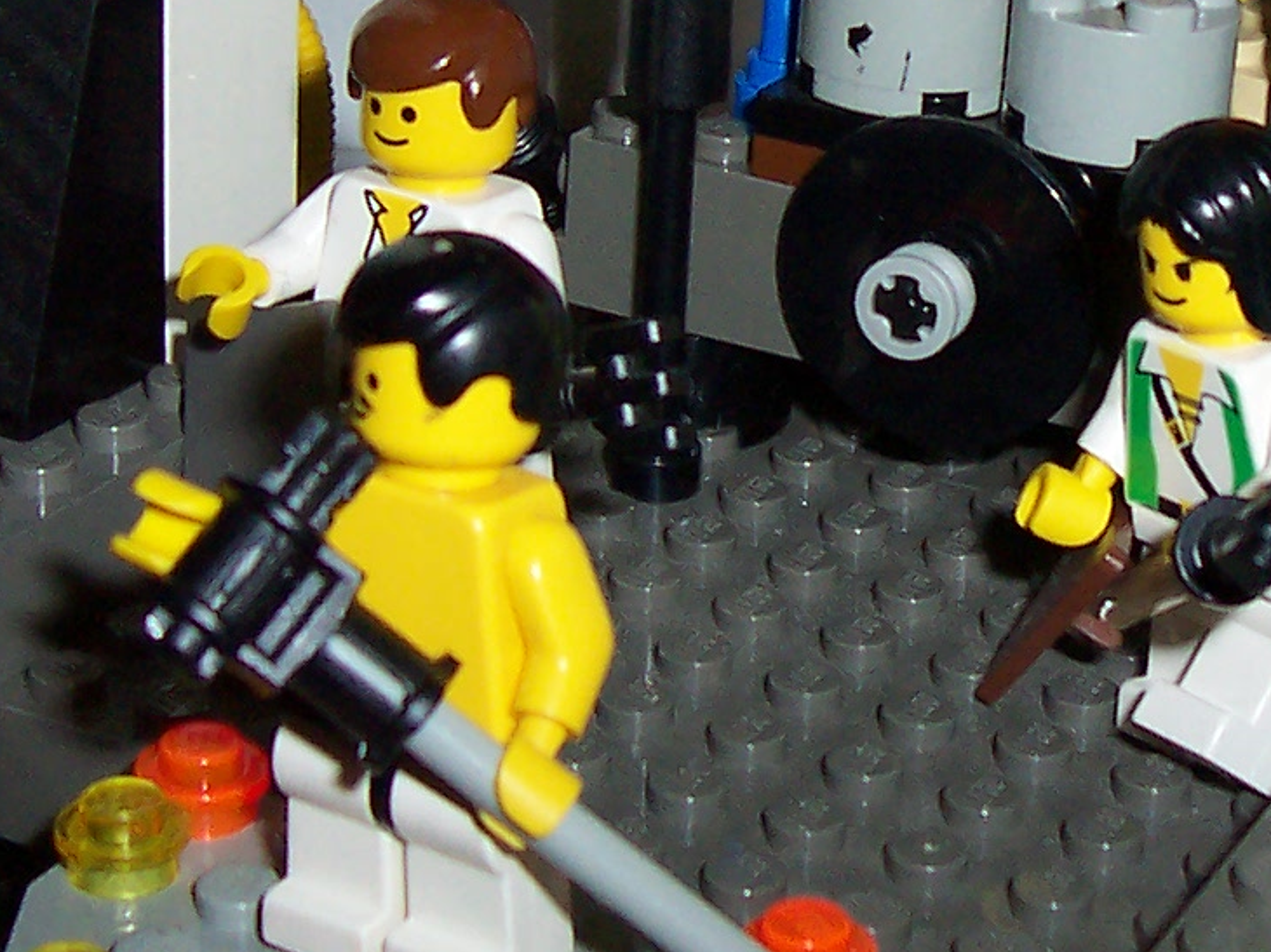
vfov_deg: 14.3
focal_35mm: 103
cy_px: 190
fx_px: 3781
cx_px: 1079
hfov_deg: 18.8
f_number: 2.8
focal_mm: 5.6
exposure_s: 1/60
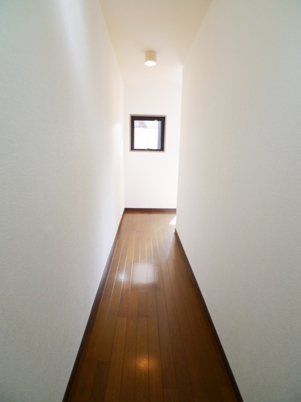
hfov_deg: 56.8
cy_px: 201
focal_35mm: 24
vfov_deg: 71.6
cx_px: 150
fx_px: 278
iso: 80
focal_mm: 5.1
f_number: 2
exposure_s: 1/50
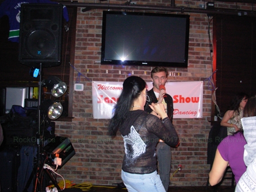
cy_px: 92
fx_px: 296
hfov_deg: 46.8
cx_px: 131
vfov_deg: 36.0
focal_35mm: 40
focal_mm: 6.3
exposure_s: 1/90.5
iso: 141
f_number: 2.9
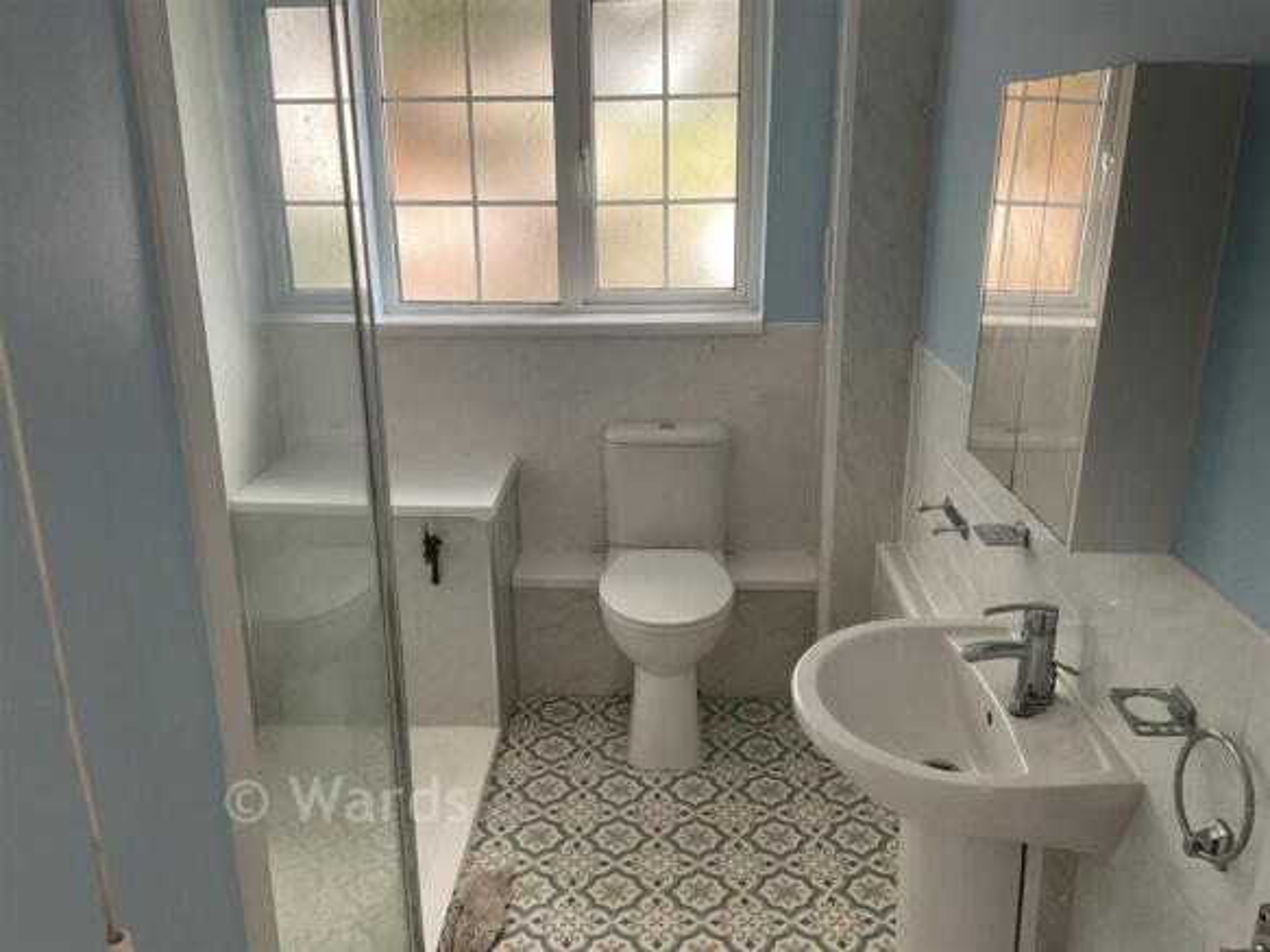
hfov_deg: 61.7
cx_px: 635
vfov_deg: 48.2
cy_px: 476
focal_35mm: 29
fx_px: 1064
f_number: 1.8
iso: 64
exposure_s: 1/94
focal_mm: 3
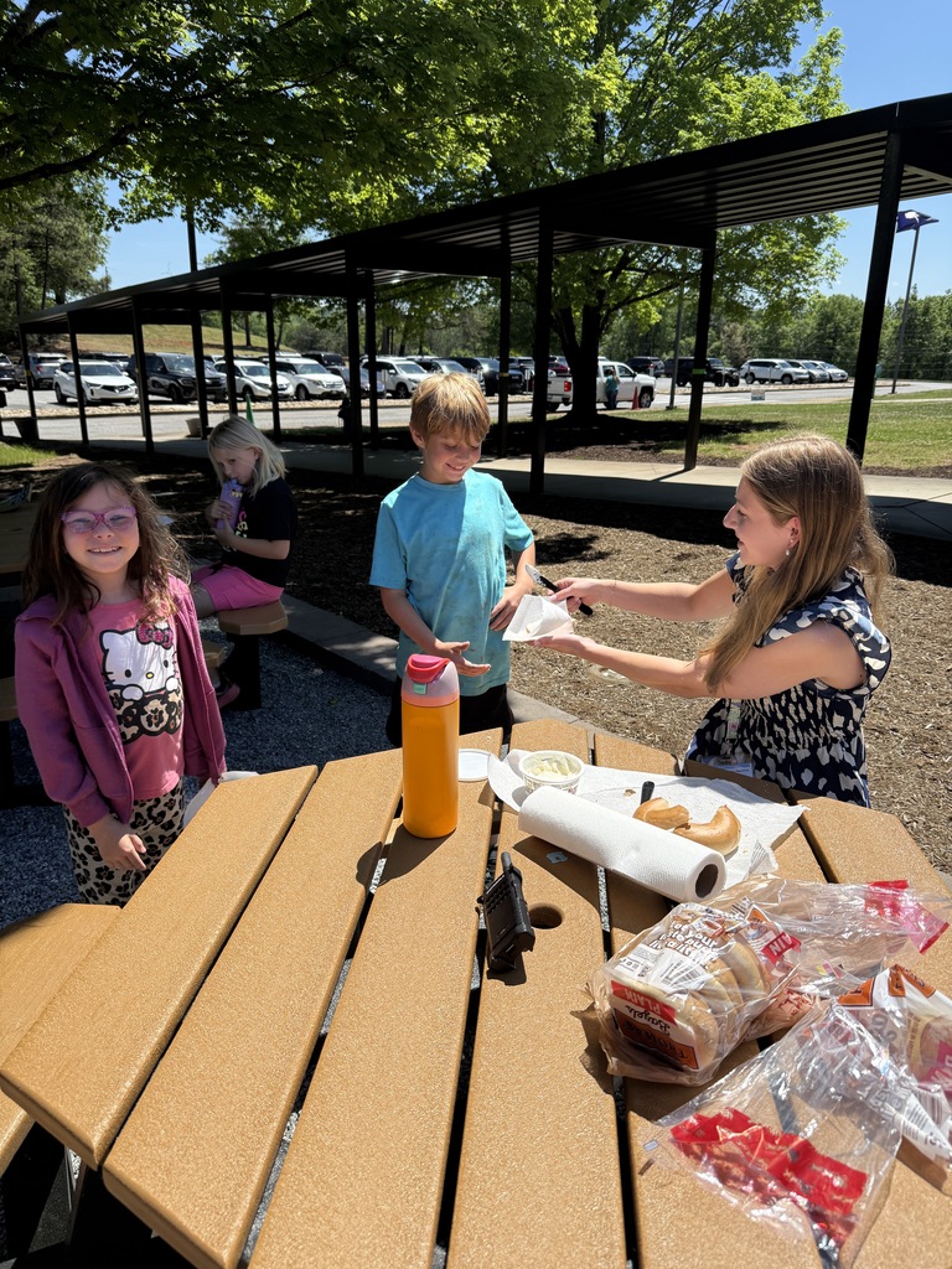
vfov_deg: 71.6
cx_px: 476
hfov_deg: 56.8
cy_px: 634
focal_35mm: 24
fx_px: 880
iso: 100
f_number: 1.78
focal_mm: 6.76
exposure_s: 1/4975
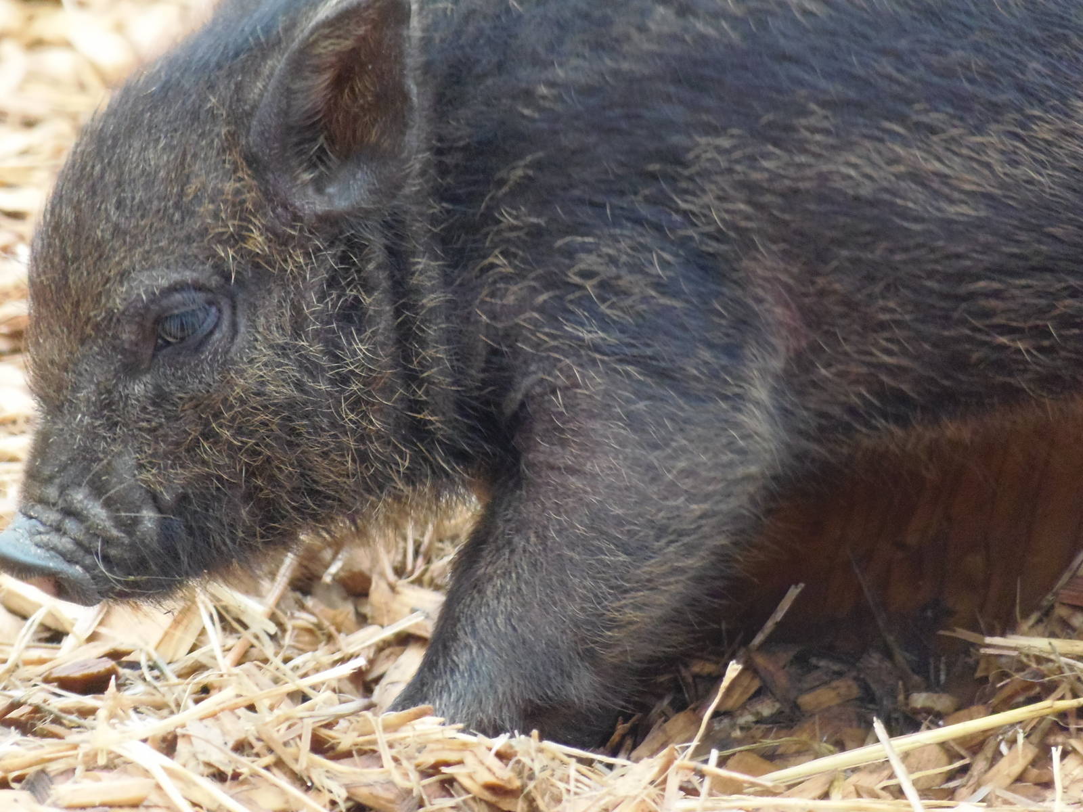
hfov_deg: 2.3
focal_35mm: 864
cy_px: 406
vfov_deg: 1.7
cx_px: 542
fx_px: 27031
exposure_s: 1/125
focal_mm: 154.8
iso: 400
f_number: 5.7
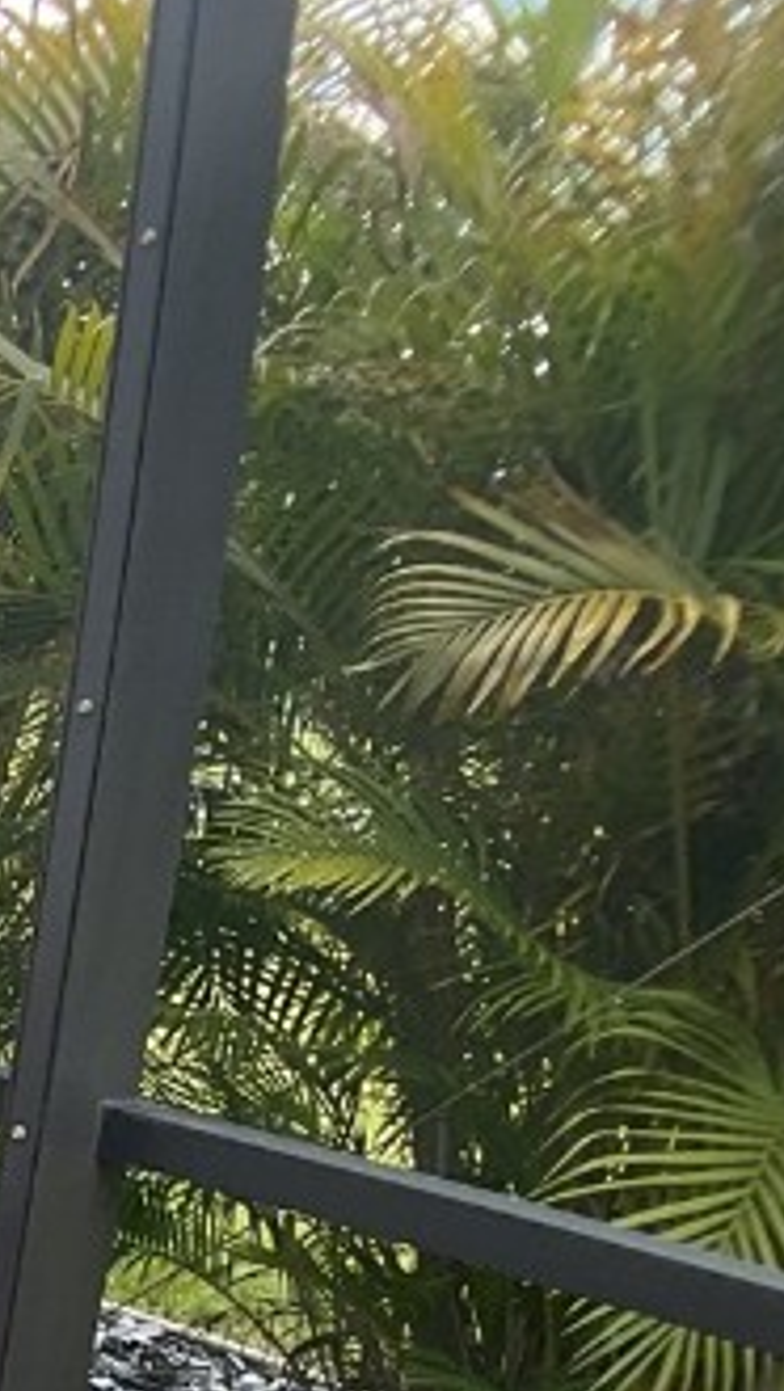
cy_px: 1463
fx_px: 3616
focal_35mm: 98
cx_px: -1058
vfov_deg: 20.9
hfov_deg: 10.7
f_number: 1.8
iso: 16
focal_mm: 3
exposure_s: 1/121
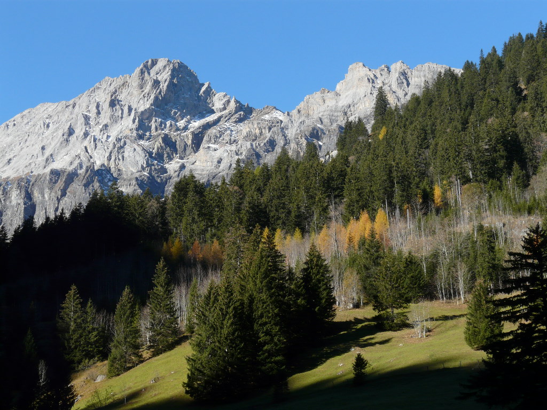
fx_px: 1280
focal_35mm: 81
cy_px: 205
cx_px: 274
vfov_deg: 18.2
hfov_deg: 24.1
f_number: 6.3
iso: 100
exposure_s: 1/160
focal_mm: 13.3
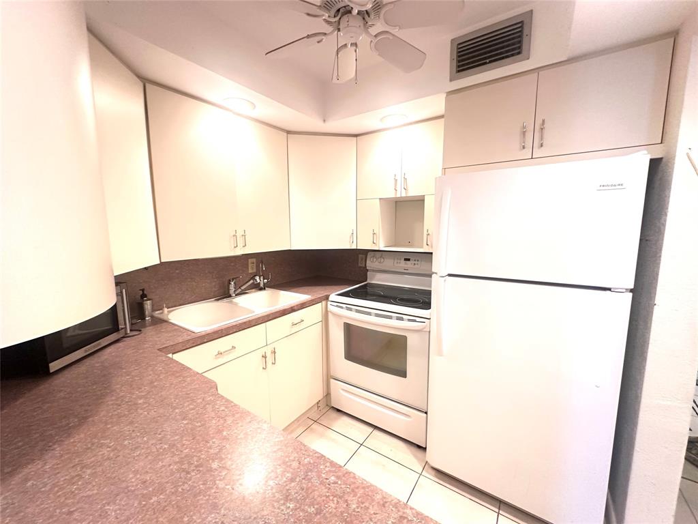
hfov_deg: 102.1
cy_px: 262
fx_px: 282
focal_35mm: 14
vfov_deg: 85.7
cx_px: 349
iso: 320
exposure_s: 1/60
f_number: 2.2
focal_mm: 2.22
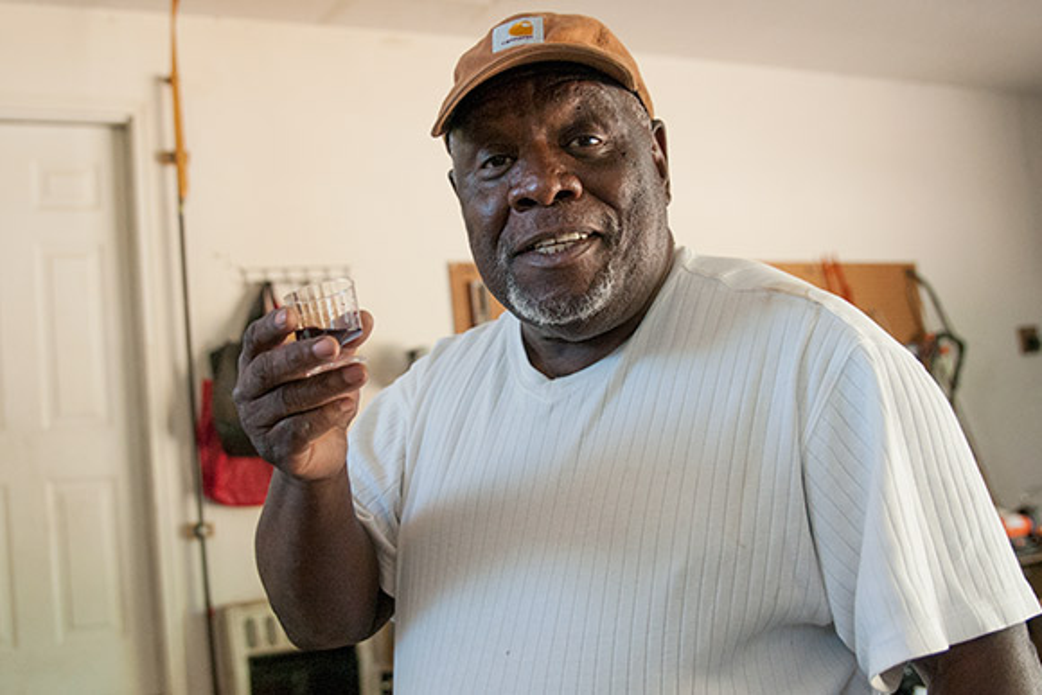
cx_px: 521
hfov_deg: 53.1
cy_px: 348
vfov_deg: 36.9
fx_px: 1042
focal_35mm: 36
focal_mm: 24
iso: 800
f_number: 2.8
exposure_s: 1/320
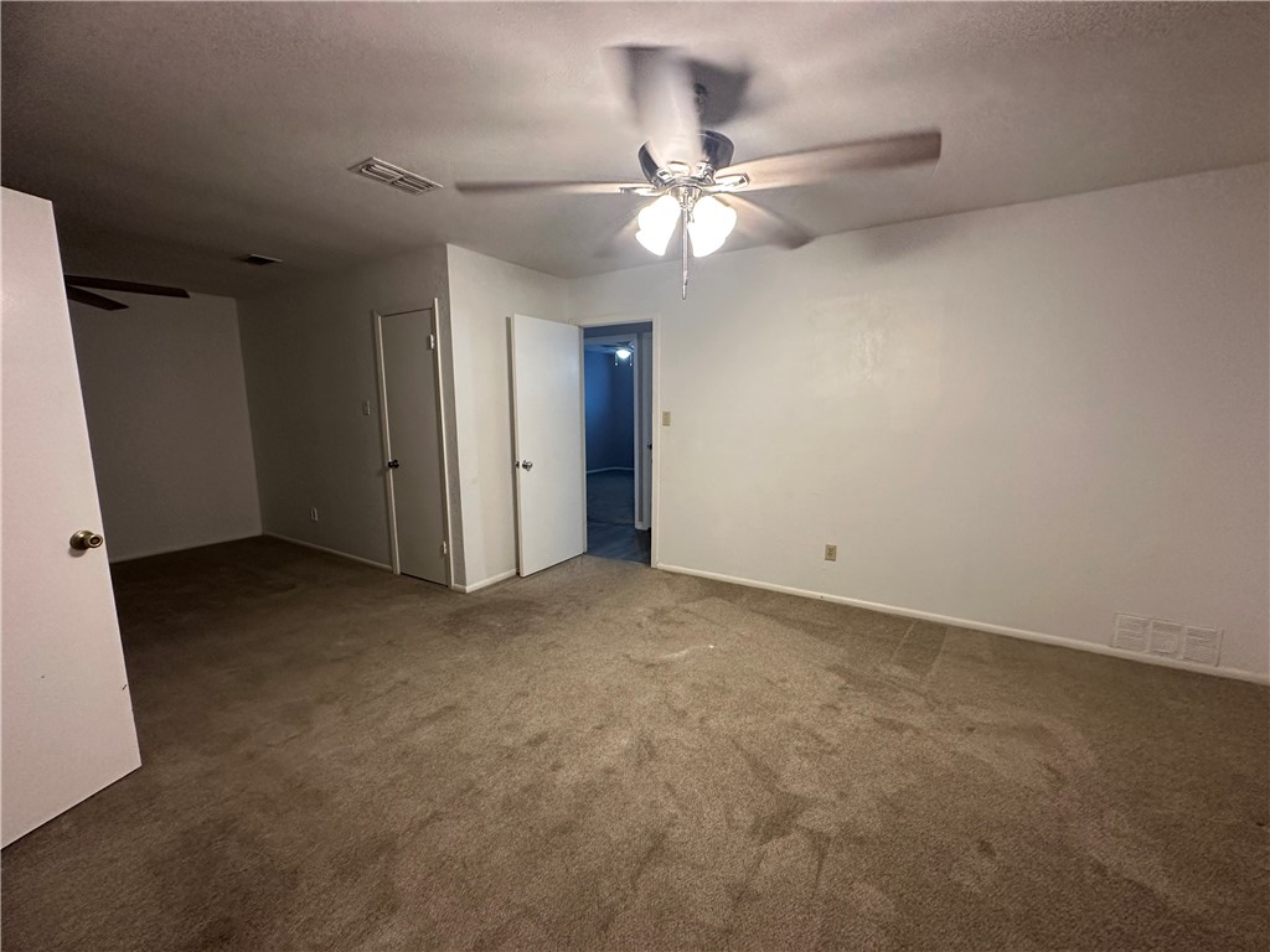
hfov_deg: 102.1
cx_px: 635
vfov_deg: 85.7
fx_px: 514
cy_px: 476
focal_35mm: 14
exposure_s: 1/60
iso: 320
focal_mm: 2.22
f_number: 2.2
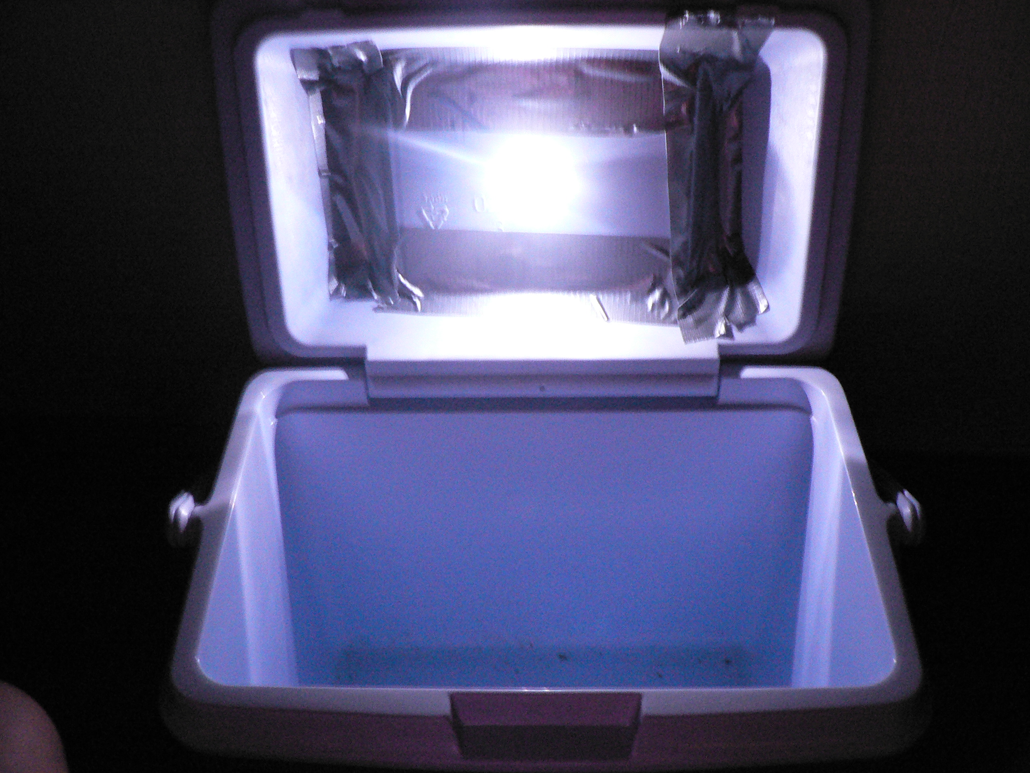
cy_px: 386
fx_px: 1071
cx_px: 515
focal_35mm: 36
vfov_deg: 39.7
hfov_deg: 51.4
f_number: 2.8
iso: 400
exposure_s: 1/4
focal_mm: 6
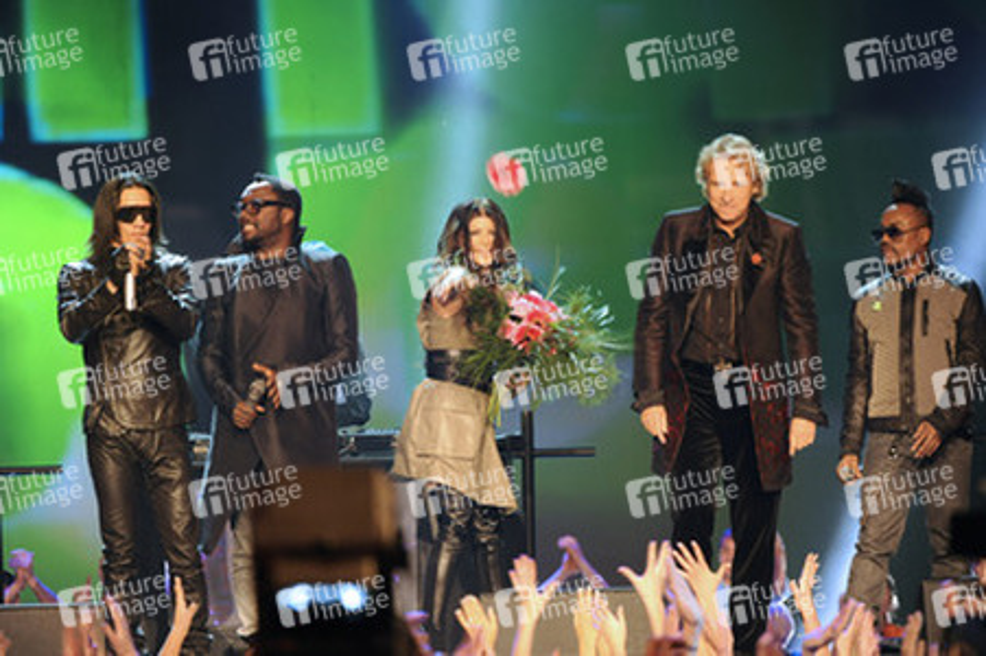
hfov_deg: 10.3
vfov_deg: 6.9
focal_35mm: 200
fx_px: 5474
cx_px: 493
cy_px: 328
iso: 2000
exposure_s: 1/80
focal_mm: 200
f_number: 5
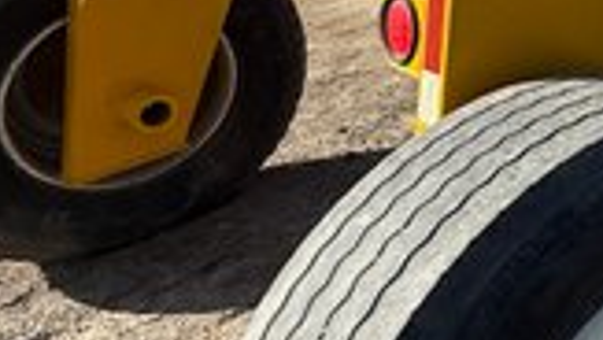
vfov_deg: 18.9
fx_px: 944
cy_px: -102
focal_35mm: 59
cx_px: 882
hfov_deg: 26.6
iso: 50
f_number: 2.2
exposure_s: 1/1431
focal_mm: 2.22
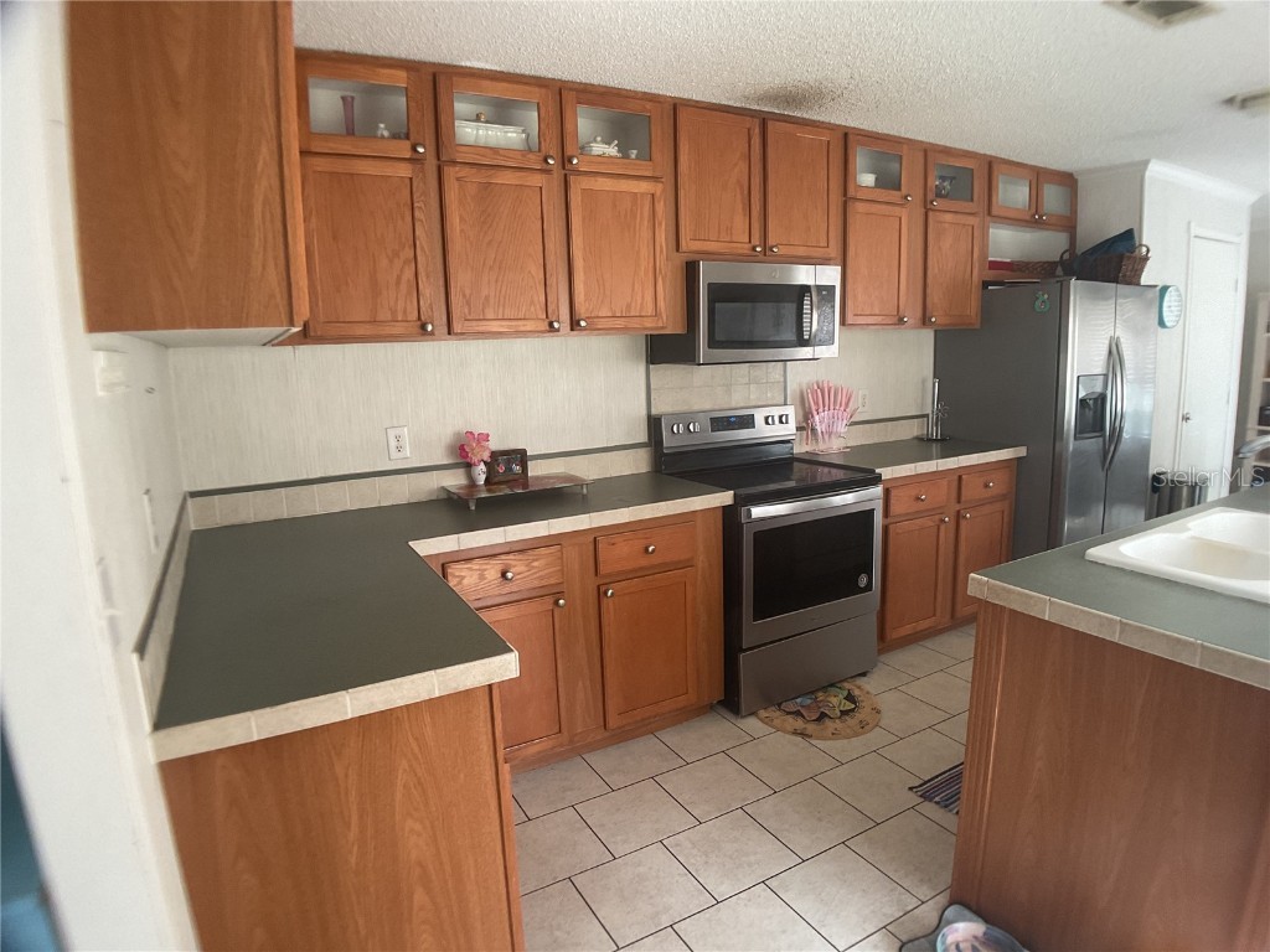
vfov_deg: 48.2
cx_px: 635
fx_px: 1064
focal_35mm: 29
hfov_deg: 61.7
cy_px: 476
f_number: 1.8
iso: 80
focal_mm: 3
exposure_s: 1/60
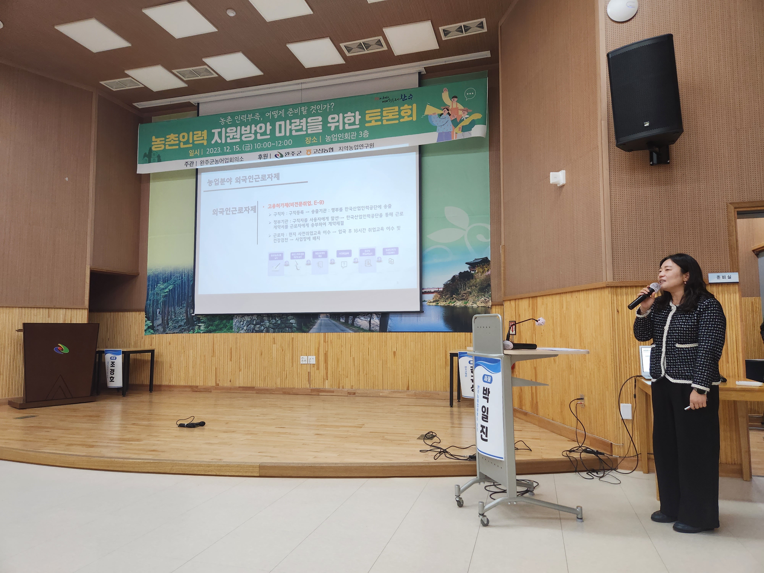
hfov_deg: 73.9
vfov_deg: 58.9
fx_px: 508
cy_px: 286
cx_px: 382
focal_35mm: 23
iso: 200
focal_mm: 5.4
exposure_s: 1/120
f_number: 1.8
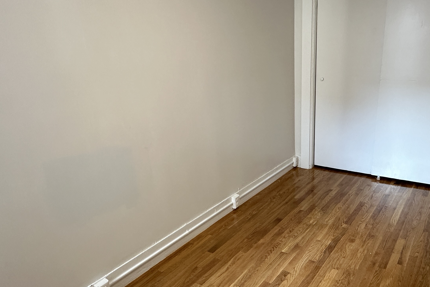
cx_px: 271
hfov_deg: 66.3
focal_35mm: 27
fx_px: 323
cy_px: 173
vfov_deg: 47.6
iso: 160
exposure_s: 1/63
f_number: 2.2
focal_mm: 2.22
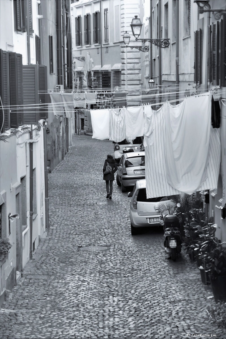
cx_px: 113
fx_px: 989
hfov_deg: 13.0
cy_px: 170
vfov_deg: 19.5
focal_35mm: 105
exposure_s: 1/125
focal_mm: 70
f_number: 5.3
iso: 720
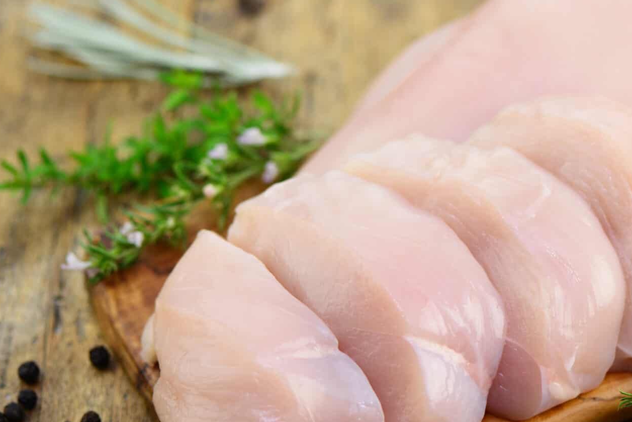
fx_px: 3021
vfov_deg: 8.0
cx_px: 413
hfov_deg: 11.9
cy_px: 269
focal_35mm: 172
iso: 100
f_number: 4.5
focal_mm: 105
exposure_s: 1/160
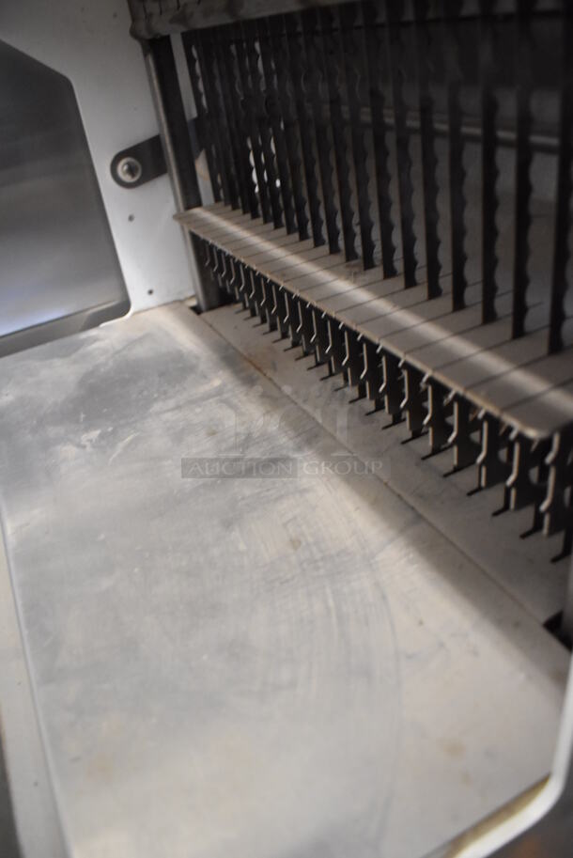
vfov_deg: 67.3
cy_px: 429
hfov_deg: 48.0
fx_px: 644
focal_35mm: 27
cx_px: 286
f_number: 3.5
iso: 3200
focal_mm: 18
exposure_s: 1/125
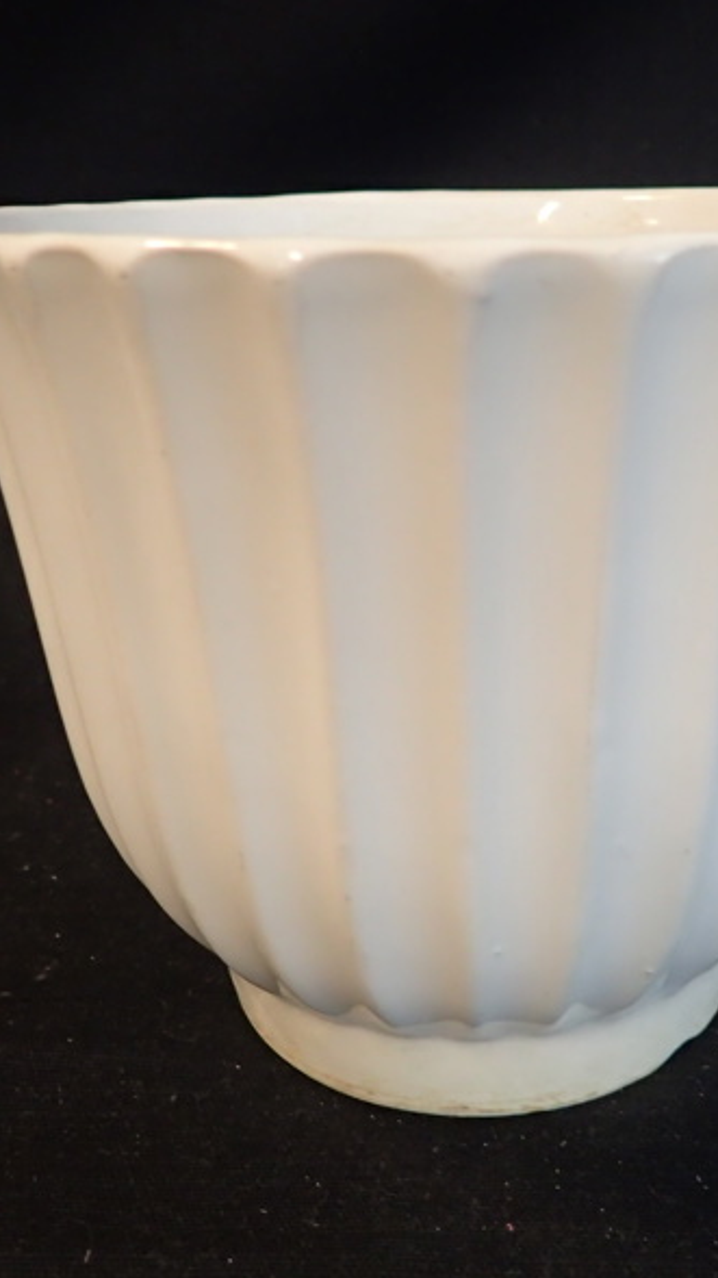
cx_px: 484
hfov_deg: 31.7
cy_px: 649
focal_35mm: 37
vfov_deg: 54.0
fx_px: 1253
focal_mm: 4.5
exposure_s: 1/30
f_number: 2
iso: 500
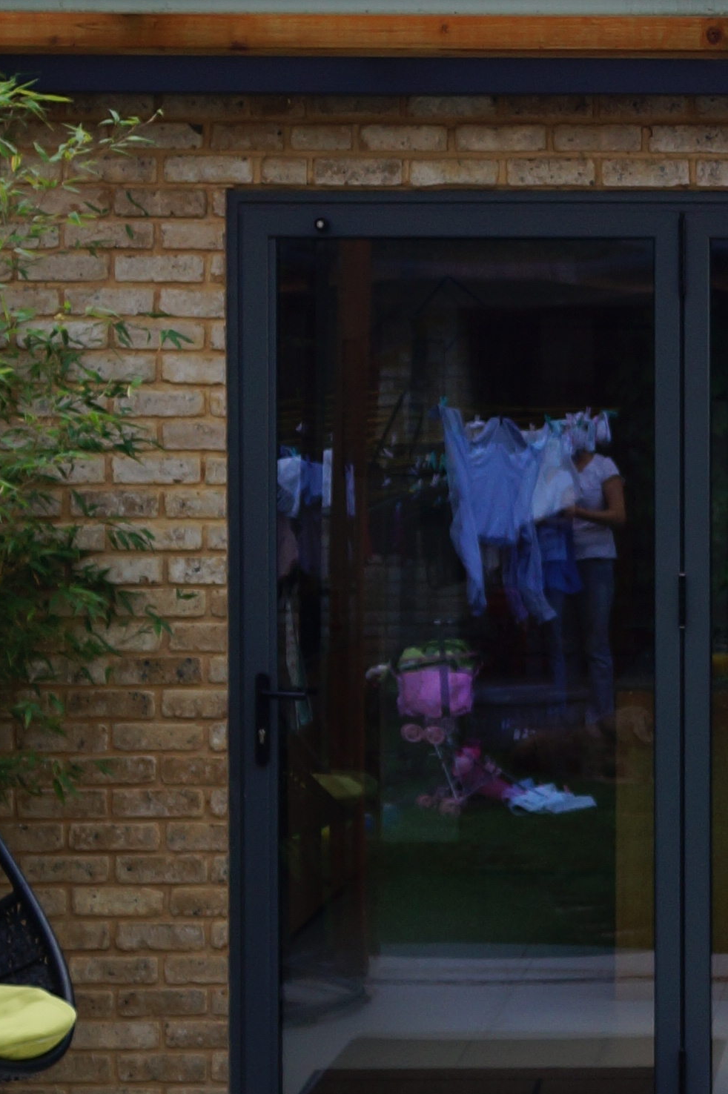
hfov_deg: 11.0
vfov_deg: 16.8
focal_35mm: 122
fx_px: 3706
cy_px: 500
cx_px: 947
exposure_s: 1/60
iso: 125
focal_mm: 22
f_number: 4
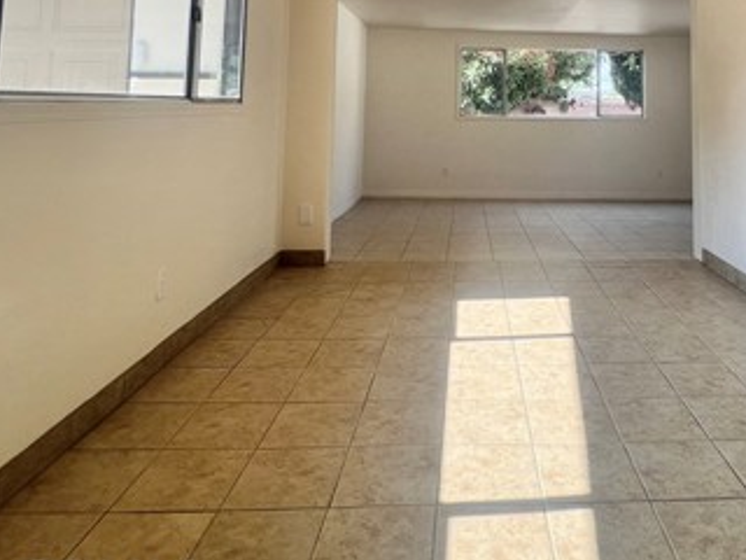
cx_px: 494
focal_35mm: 26
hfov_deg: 65.6
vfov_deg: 47.6
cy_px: 56
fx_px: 560
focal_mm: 1.57
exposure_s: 1/174
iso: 32
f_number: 1.8
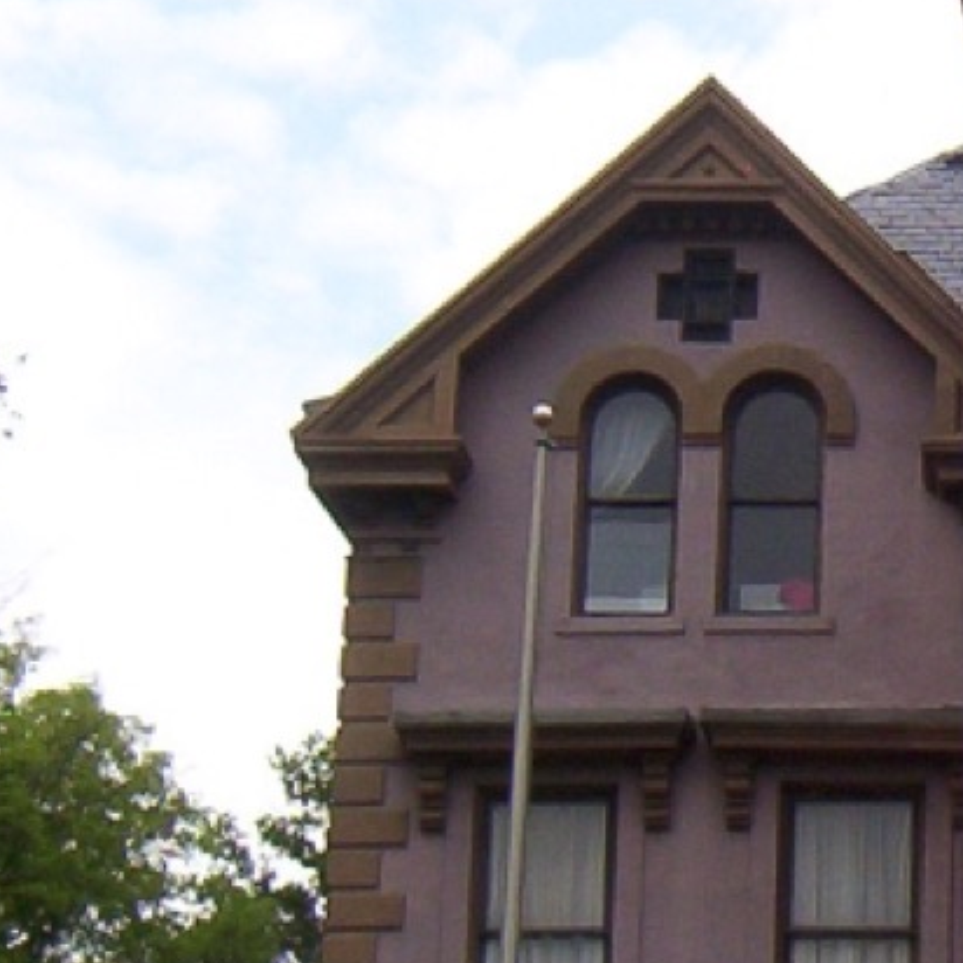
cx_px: 1337
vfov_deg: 14.1
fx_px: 3871
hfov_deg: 13.5
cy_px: 850
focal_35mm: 123
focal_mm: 5.54
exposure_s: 1/411
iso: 100
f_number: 5.24
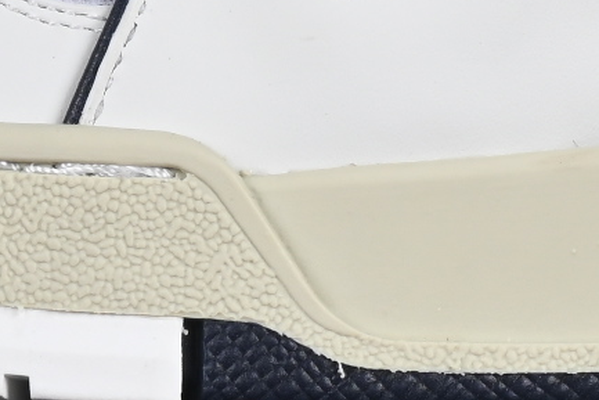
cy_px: -353
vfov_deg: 2.8
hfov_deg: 4.3
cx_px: 611
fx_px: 8022
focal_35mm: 482
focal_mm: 50
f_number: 8
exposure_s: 1/80
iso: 160
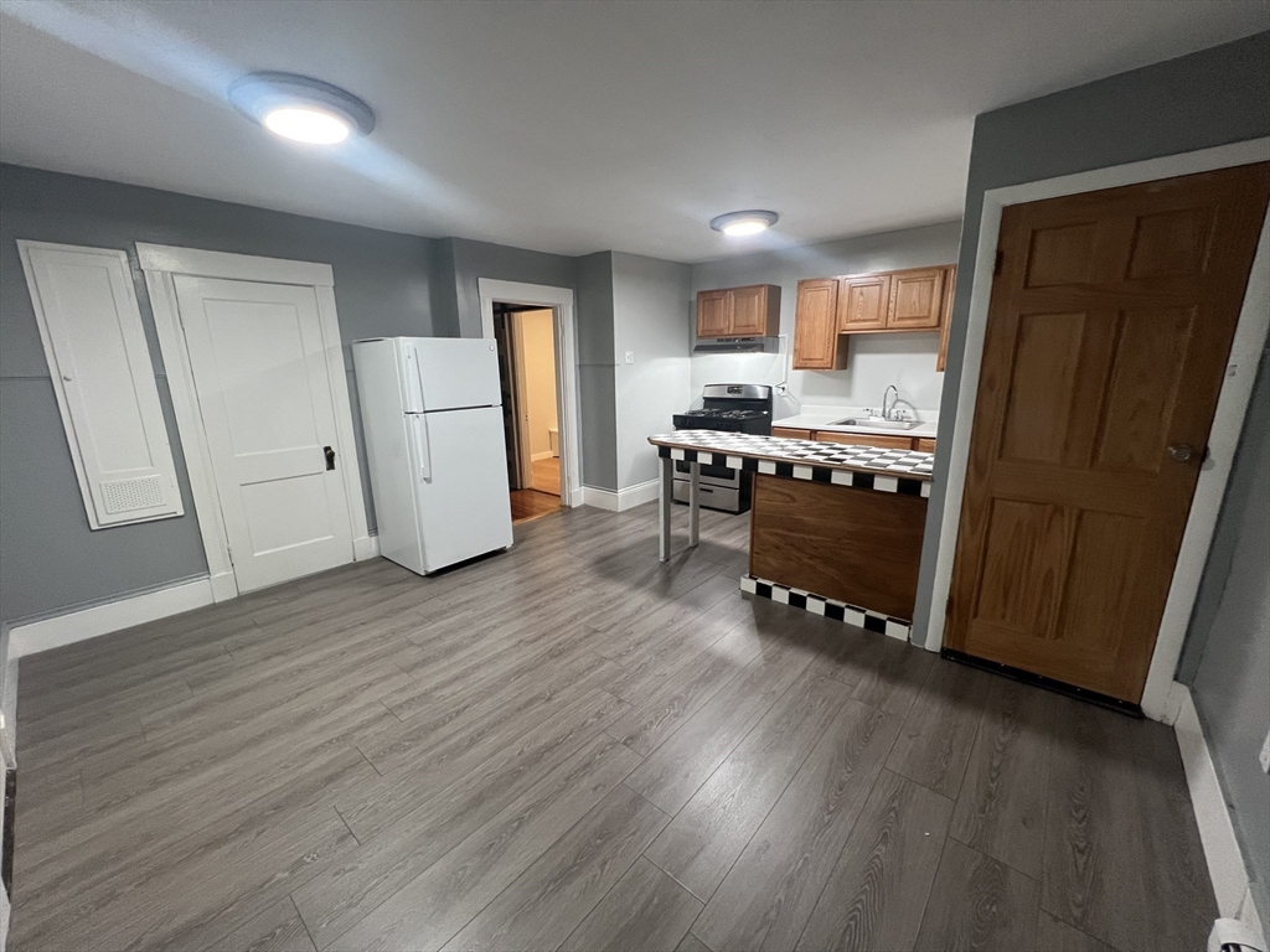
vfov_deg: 89.9
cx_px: 635
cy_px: 476
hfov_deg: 106.2
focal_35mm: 13
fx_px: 477
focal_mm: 1.57
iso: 320
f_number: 1.8
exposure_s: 1/60
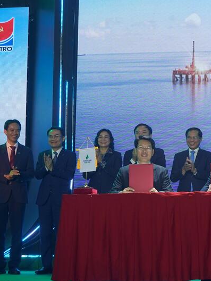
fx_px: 650
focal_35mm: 80
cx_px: 187
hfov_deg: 18.2
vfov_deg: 24.4
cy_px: 140
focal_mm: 37
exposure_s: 1/160
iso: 500
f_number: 4
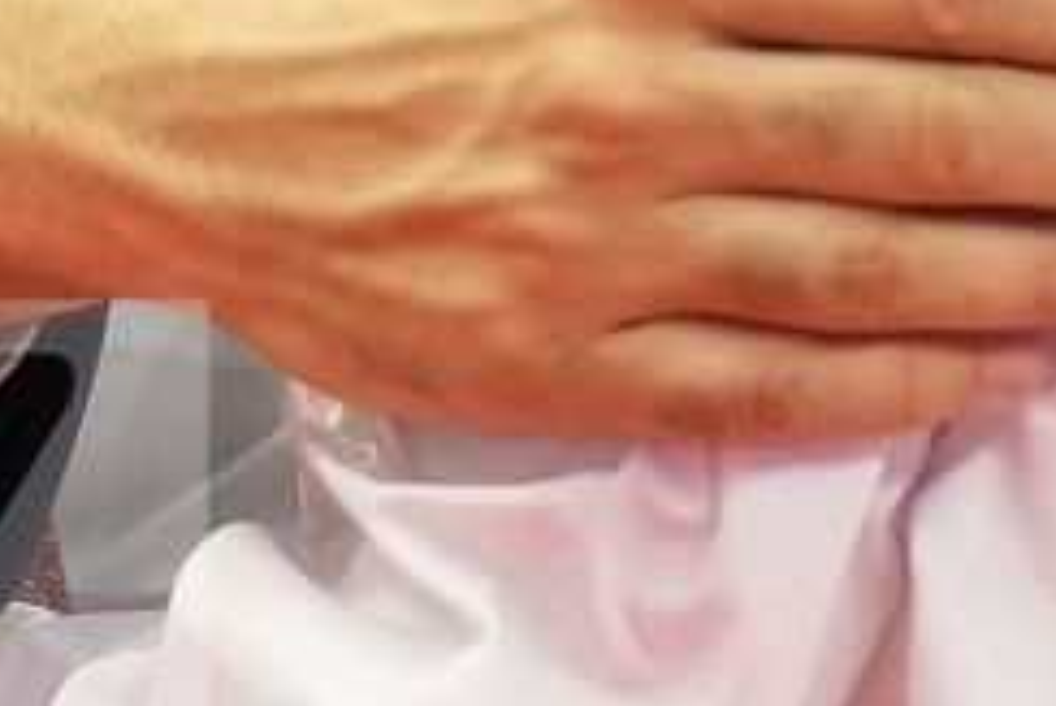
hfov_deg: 2.3
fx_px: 26796
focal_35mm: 913
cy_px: -845
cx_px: -195
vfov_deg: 1.5
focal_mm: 124
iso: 4000
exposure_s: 1/500
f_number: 2.8
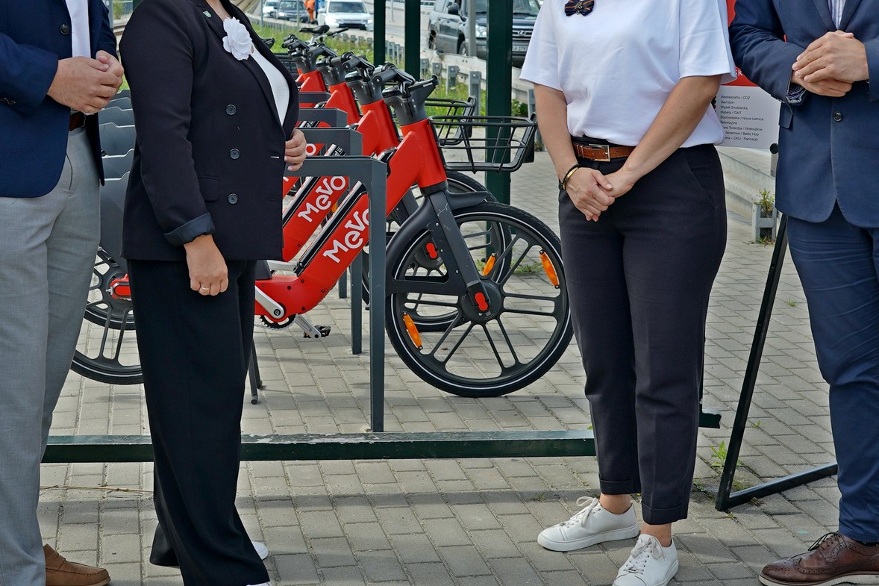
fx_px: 1343
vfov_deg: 24.5
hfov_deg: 36.2
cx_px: 392
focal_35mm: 55
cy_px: 191
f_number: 5.6
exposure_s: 1/250
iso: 80
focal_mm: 27
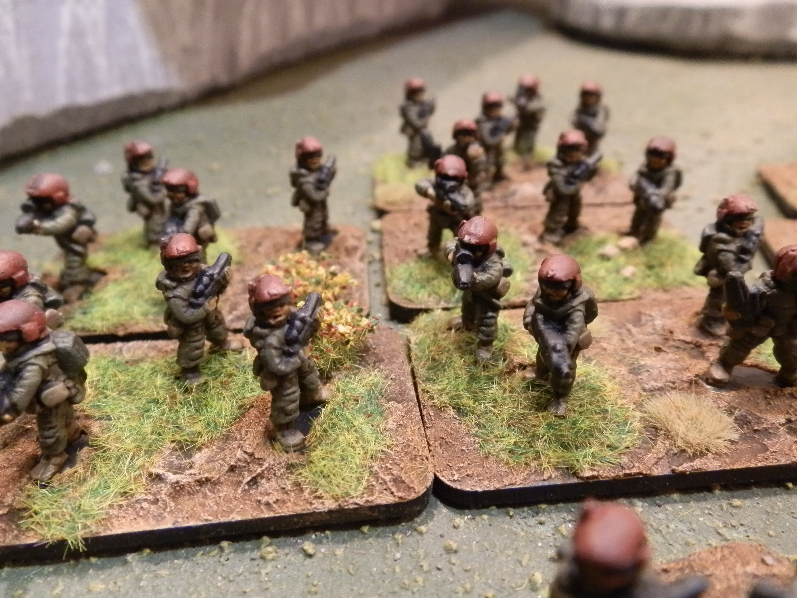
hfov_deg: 63.4
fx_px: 645
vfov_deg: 49.7
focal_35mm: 28
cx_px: 398
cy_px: 299
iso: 400
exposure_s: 1/50
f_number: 3.1
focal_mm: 5
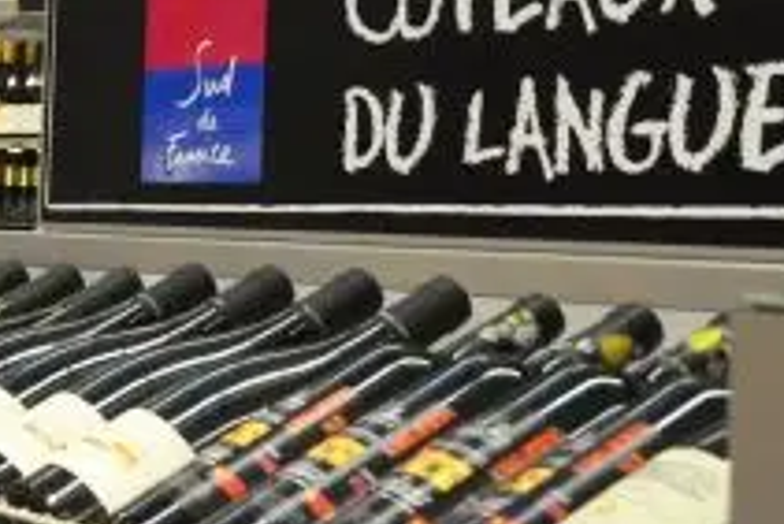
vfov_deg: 11.5
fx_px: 2593
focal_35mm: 119
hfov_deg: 16.0
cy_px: 85
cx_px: -327
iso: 800
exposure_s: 1/80
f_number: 7.1
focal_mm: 24
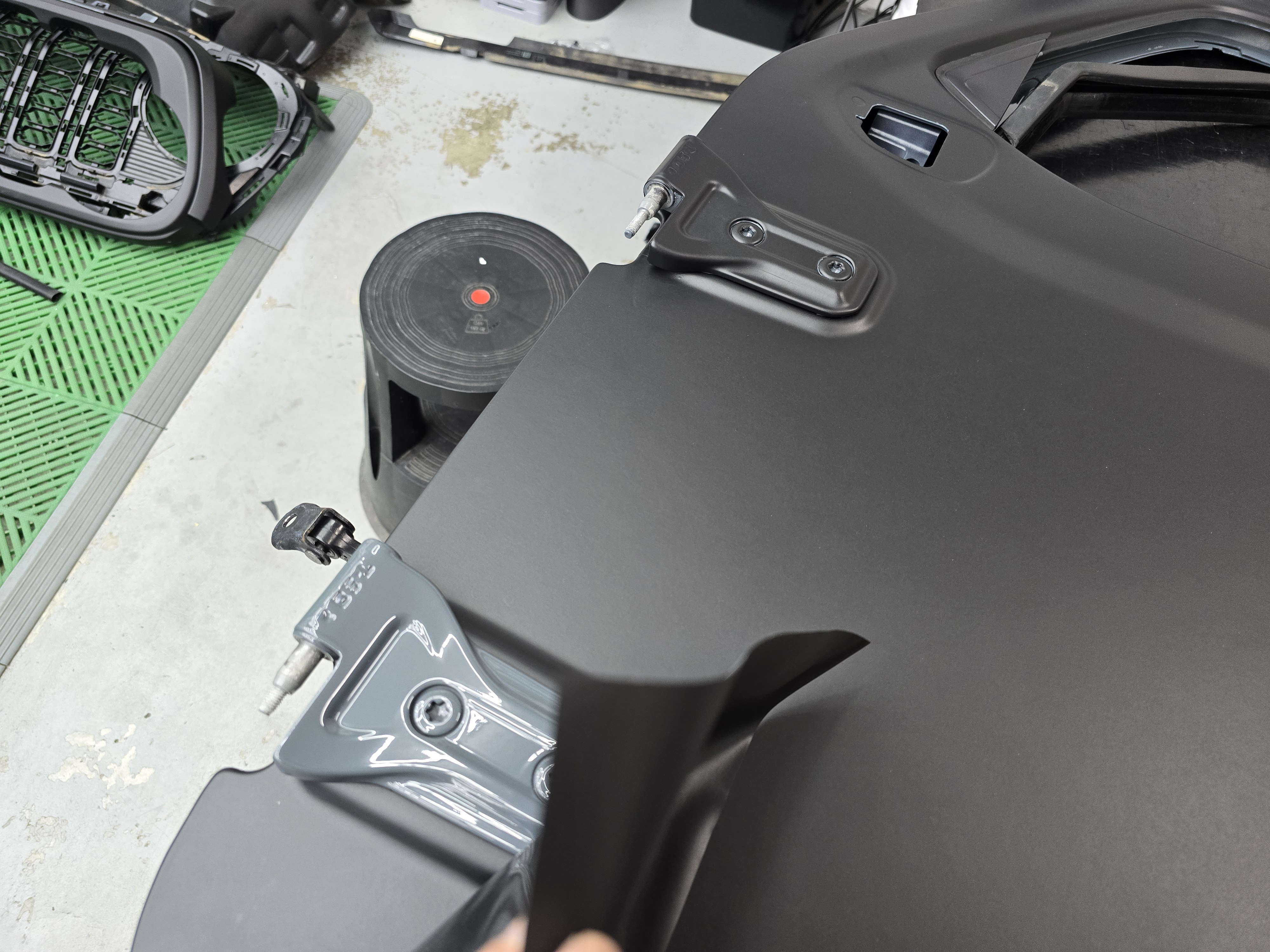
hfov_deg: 73.9
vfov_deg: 58.9
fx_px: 844
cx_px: 635
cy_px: 476
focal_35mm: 23
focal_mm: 6.3
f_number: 1.7
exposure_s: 1/100
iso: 250
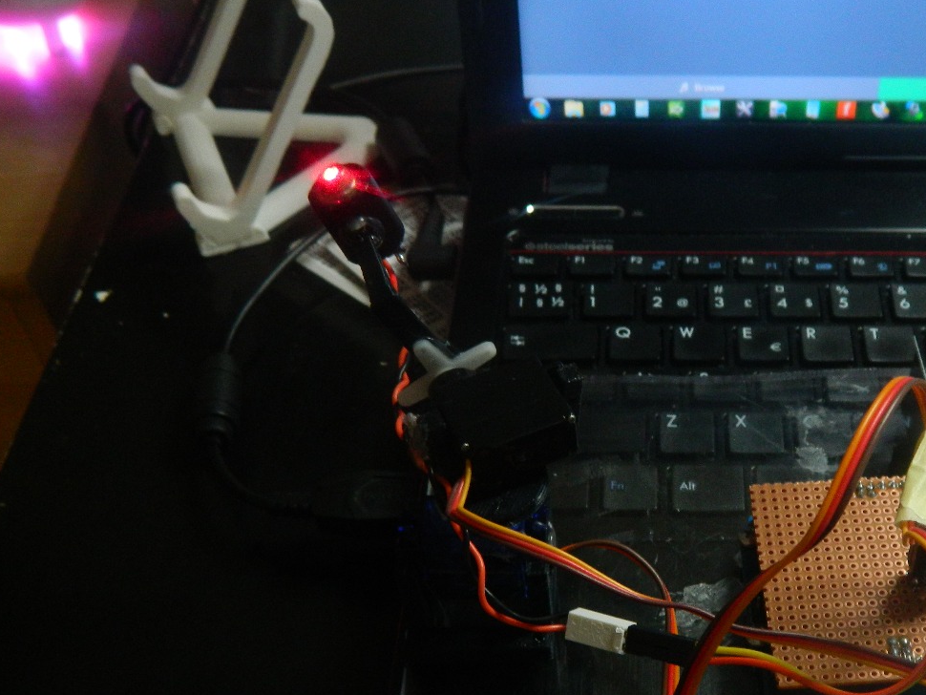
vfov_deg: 31.1
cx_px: 674
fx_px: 1231
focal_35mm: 46
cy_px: 495
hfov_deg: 40.3
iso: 250
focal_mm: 5.6
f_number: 3.2
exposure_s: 1/30
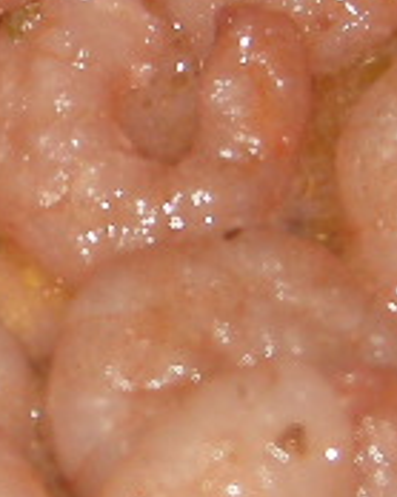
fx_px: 3704
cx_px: -129
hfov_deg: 6.1
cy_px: 49
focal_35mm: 252
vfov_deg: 7.7
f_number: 2.7
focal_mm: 7.5
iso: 64
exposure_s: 1/60
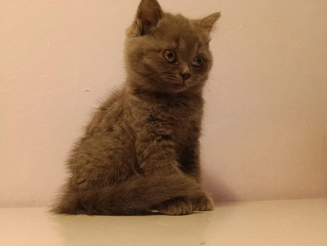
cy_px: 123
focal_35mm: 27
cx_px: 164
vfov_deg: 51.5
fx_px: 255
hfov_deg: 65.2
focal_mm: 3.98
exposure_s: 1/33.3
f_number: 1.8
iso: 800
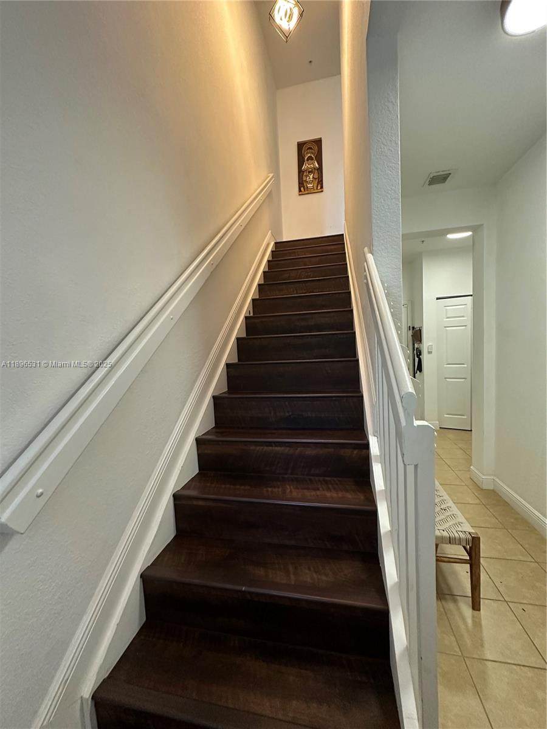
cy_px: 364
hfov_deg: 85.7
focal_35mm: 14
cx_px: 274
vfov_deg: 102.1
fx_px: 295
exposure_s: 1/60
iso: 500
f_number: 2.2
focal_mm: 2.22
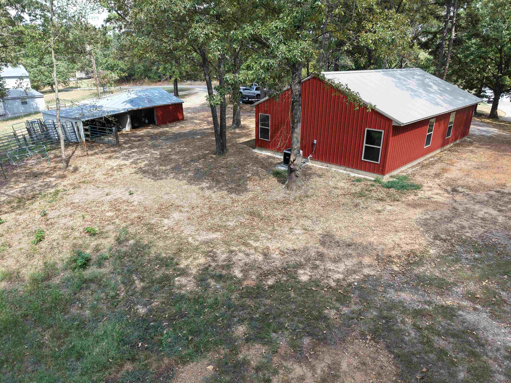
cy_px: 192
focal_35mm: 24
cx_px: 256
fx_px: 354
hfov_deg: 71.6
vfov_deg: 56.8
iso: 120
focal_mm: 8.67
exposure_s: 1/800
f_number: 1.8
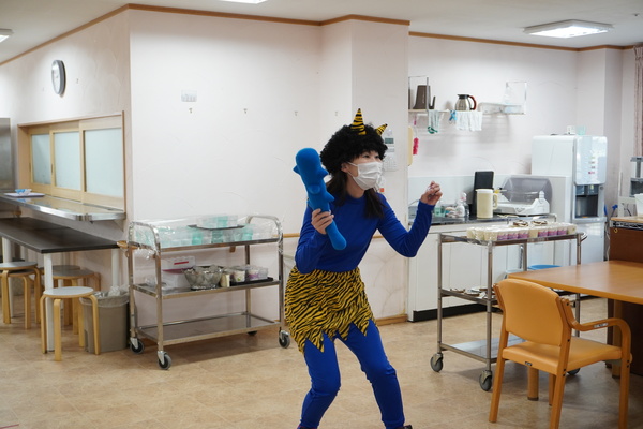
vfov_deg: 30.8
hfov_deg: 45.0
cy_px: 214
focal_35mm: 44
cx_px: 322
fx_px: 777
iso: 1000
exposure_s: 1/160
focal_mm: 29
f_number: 4.5
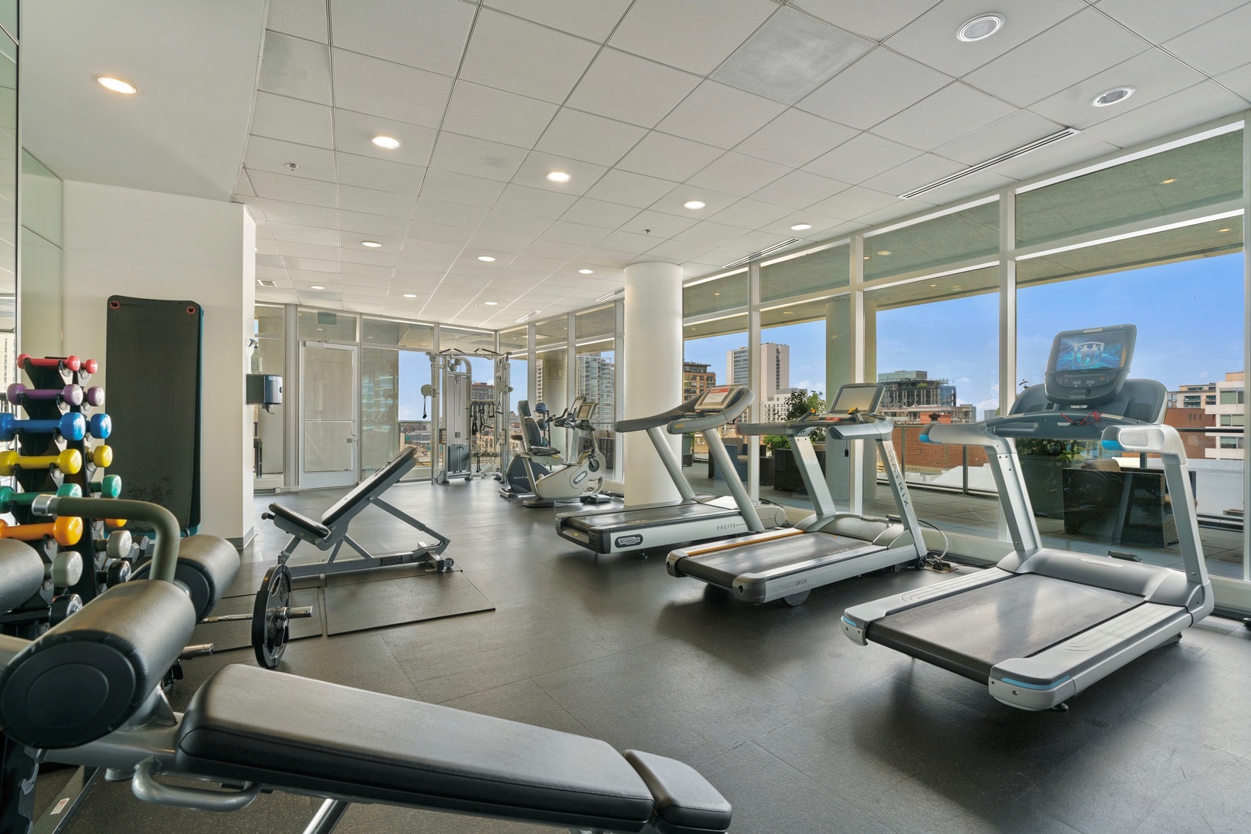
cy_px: 417
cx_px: 626
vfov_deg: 73.8
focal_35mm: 16
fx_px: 556
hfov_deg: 96.7
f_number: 7.1
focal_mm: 16
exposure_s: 1/8
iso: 320
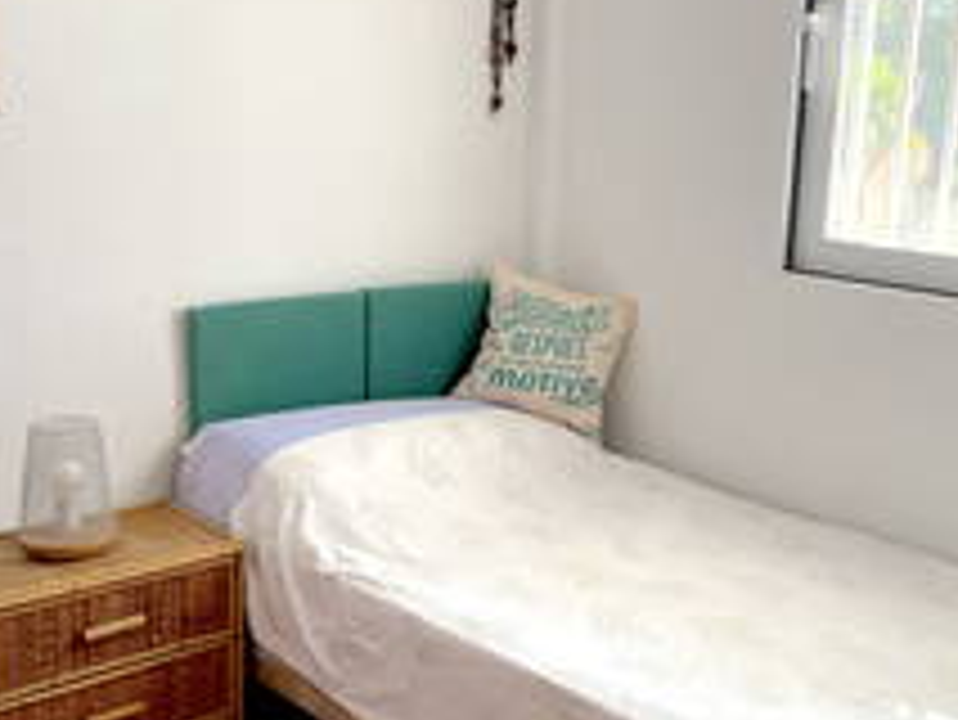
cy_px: 360
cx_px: 693
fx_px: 1218
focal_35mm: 44
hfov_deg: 41.9
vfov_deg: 32.9
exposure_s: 1/144
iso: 32
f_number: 1.6
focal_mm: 5.1
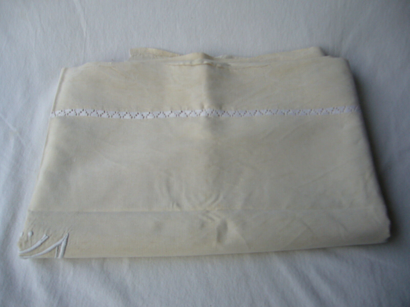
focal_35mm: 35
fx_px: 415
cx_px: 205
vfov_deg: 40.7
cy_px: 154
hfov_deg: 52.6
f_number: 2.8
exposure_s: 1/80
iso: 80
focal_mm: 5.8
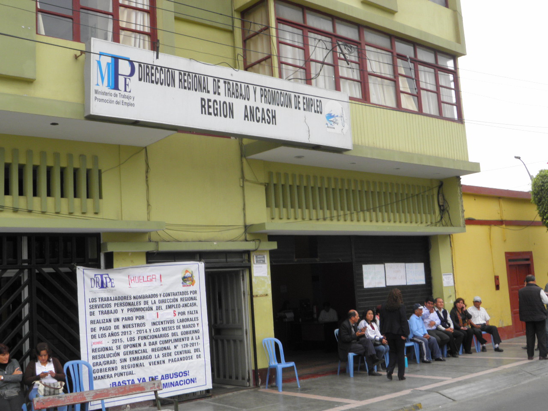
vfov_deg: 36.8
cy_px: 206
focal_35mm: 39
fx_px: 617
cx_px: 274
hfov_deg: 47.9
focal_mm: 7.1
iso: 50
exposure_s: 1/100
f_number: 5.7
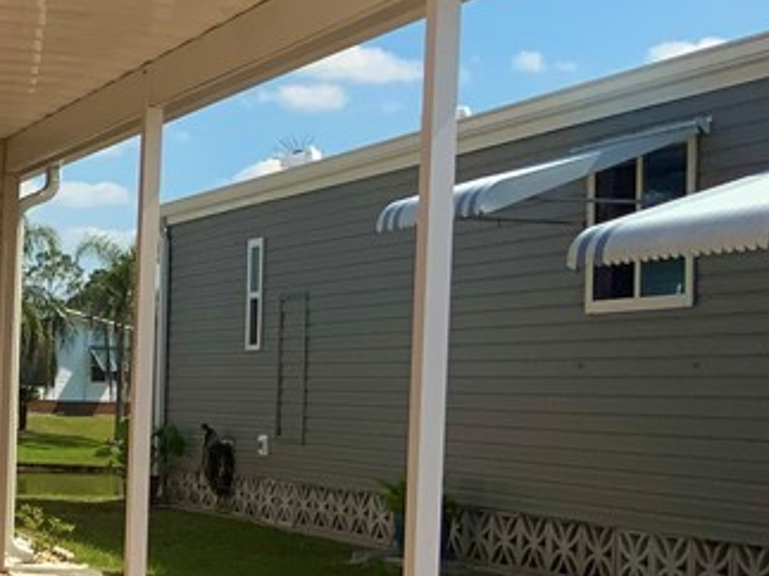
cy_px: 397
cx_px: -431
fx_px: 2043
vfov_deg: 16.0
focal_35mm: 92
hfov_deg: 18.5
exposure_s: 1/2959
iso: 16
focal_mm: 3
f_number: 1.8
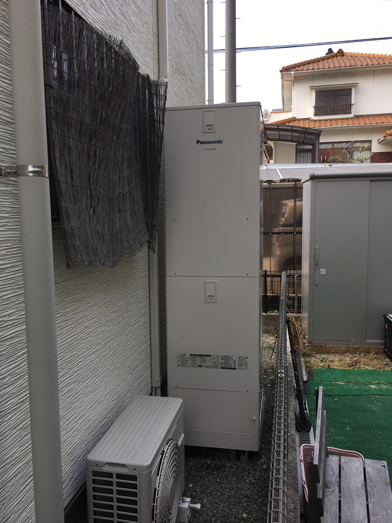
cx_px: 196
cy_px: 262
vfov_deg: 61.7
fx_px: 438
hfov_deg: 48.2
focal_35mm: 29
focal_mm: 4.15
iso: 25
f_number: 2.2
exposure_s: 1/460
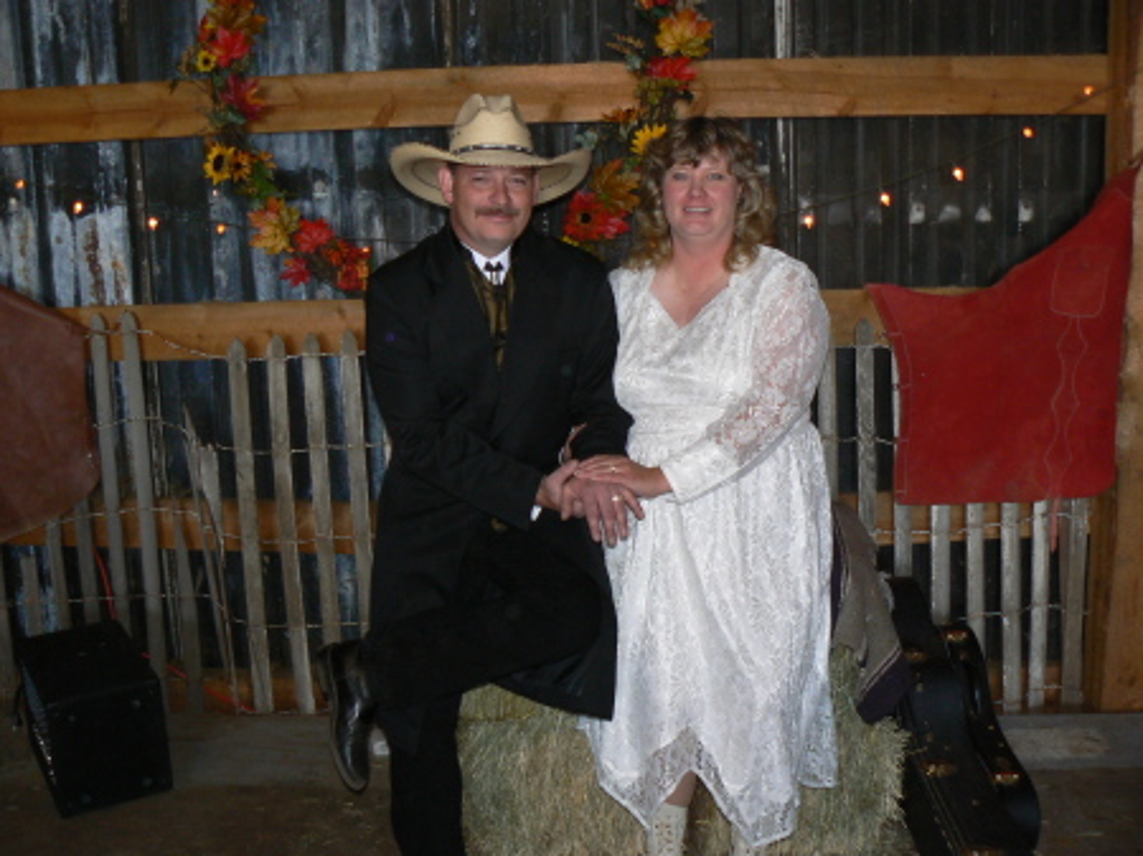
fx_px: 1188
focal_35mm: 36
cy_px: 428
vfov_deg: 39.6
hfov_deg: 51.4
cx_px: 572
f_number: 2.8
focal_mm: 6
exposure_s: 1/30
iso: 100
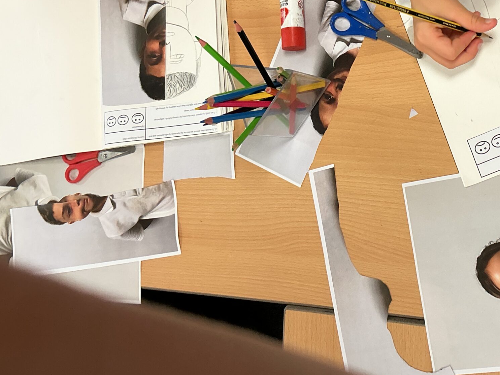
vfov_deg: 28.4
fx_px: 722
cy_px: 66
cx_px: 376
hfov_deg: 37.2
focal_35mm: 50
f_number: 1.8
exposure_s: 1/60
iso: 64
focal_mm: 3
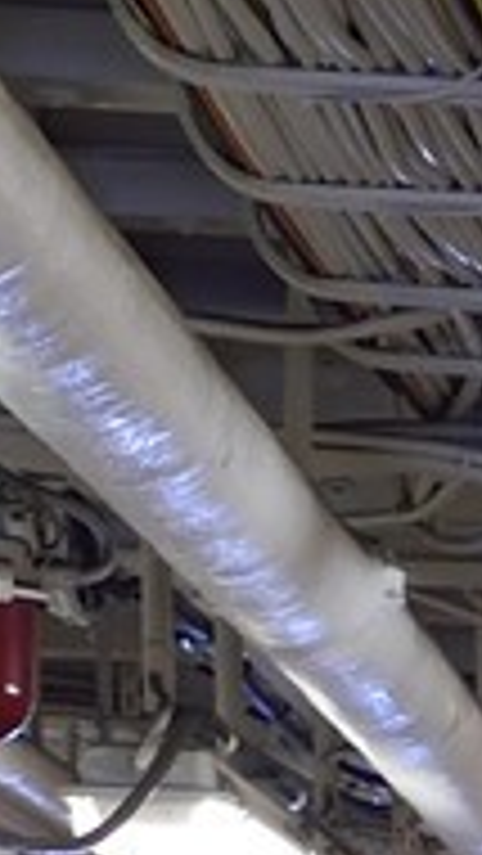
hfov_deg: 4.7
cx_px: 2446
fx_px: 4813
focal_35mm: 212
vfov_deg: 9.6
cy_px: 1570
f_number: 6.3
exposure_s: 1/20
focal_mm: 24
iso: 800
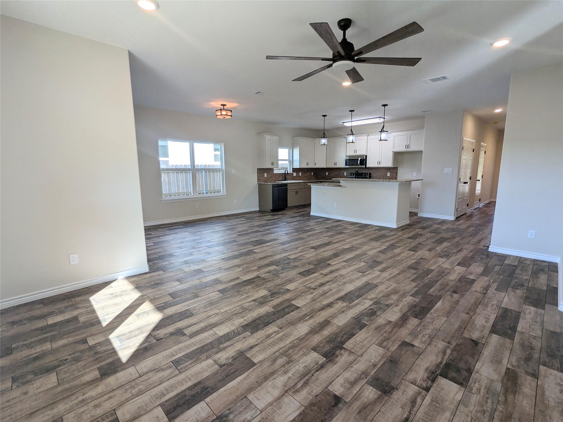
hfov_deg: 94.5
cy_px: 211
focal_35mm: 16
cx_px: 282
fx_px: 260
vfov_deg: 78.1
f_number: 2.2
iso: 57
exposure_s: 1/146
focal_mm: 2.35
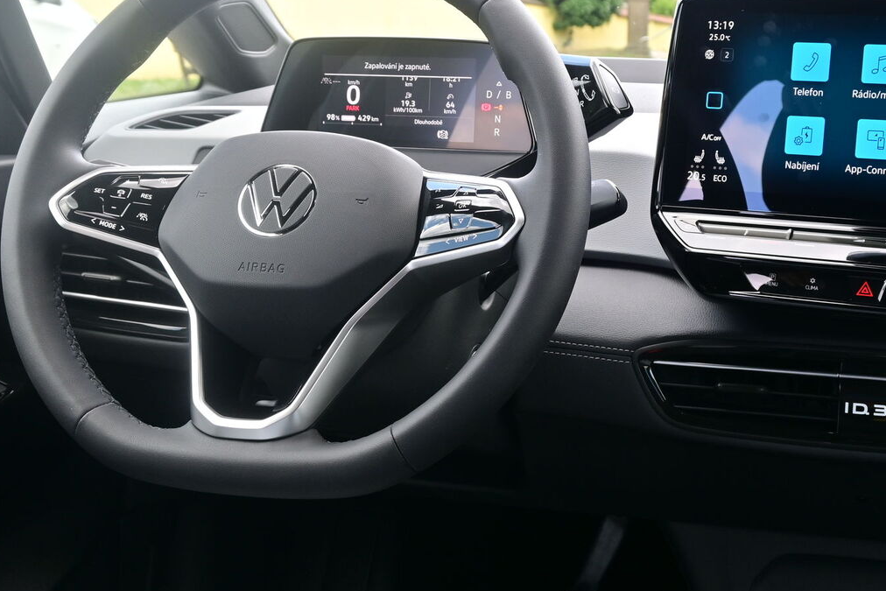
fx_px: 1365
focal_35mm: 55
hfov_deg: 35.4
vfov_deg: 24.4
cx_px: 621
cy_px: 240
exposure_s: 1/100
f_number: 6.3
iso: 200
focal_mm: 19.5
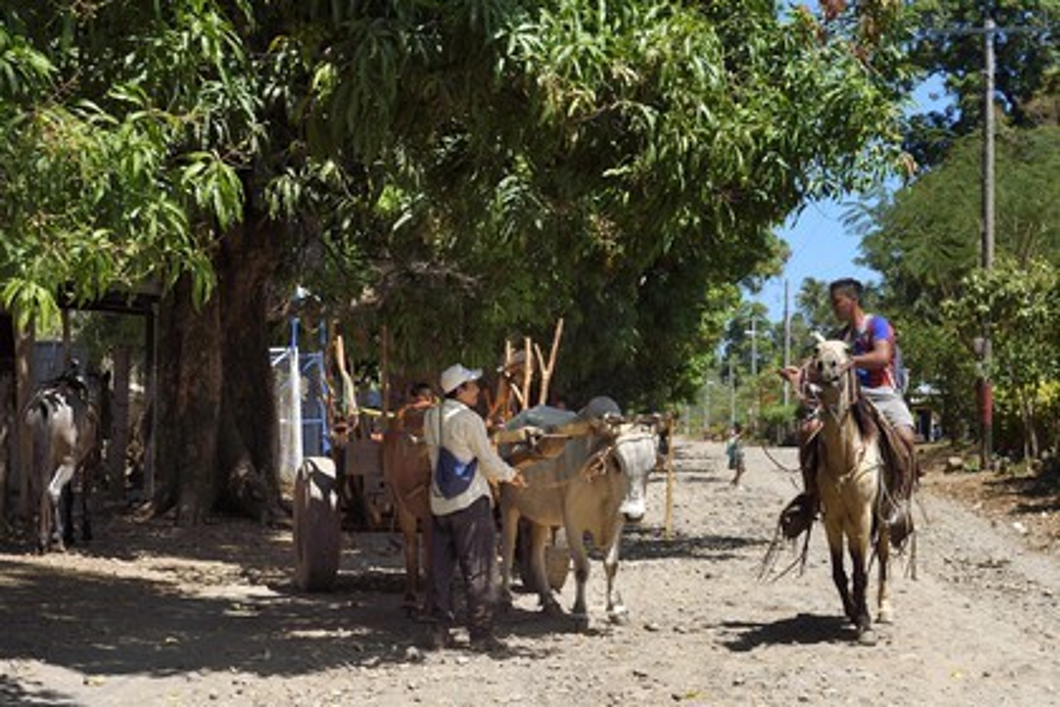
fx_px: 2061
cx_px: 530
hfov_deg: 28.8
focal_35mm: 70
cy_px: 354
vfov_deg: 19.5
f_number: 7.1
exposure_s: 1/400
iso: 200
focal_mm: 70
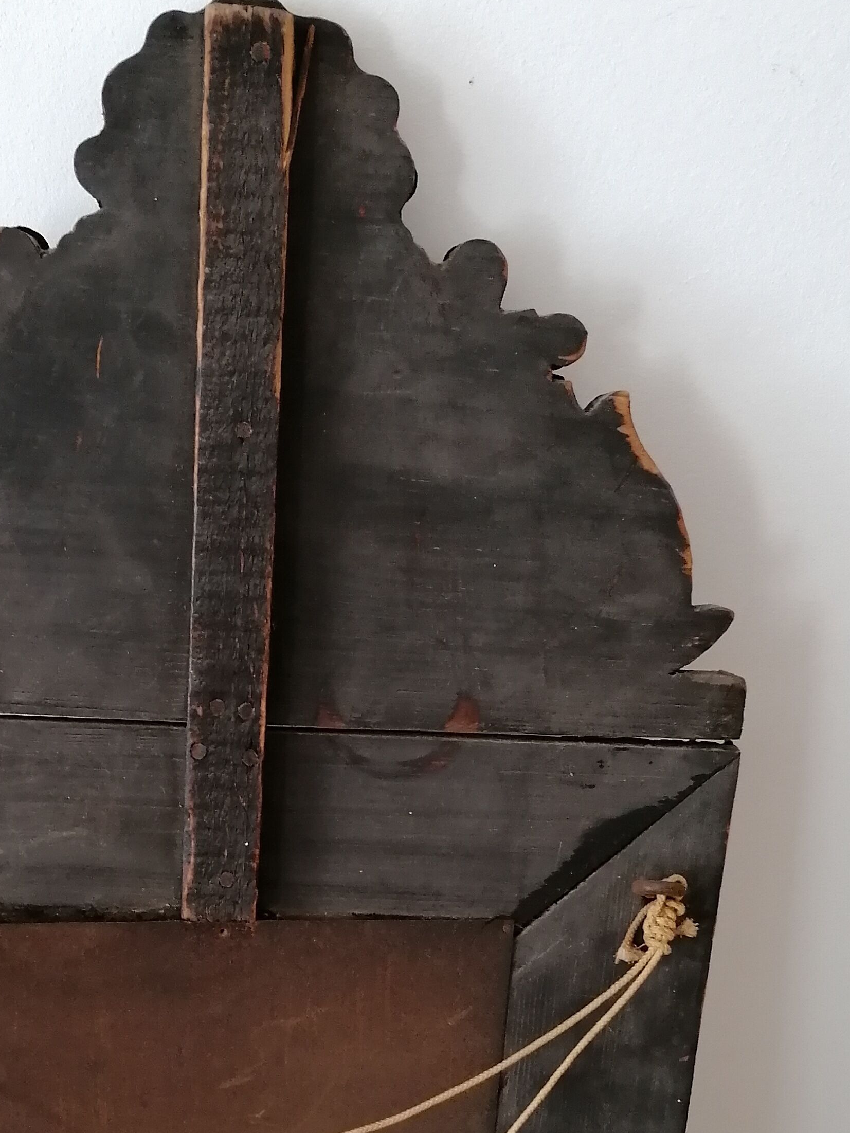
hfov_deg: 29.1
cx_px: 191
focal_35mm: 49
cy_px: 867
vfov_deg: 37.8
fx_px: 1604
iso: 320
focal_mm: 4.75
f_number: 1.8
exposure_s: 1/30
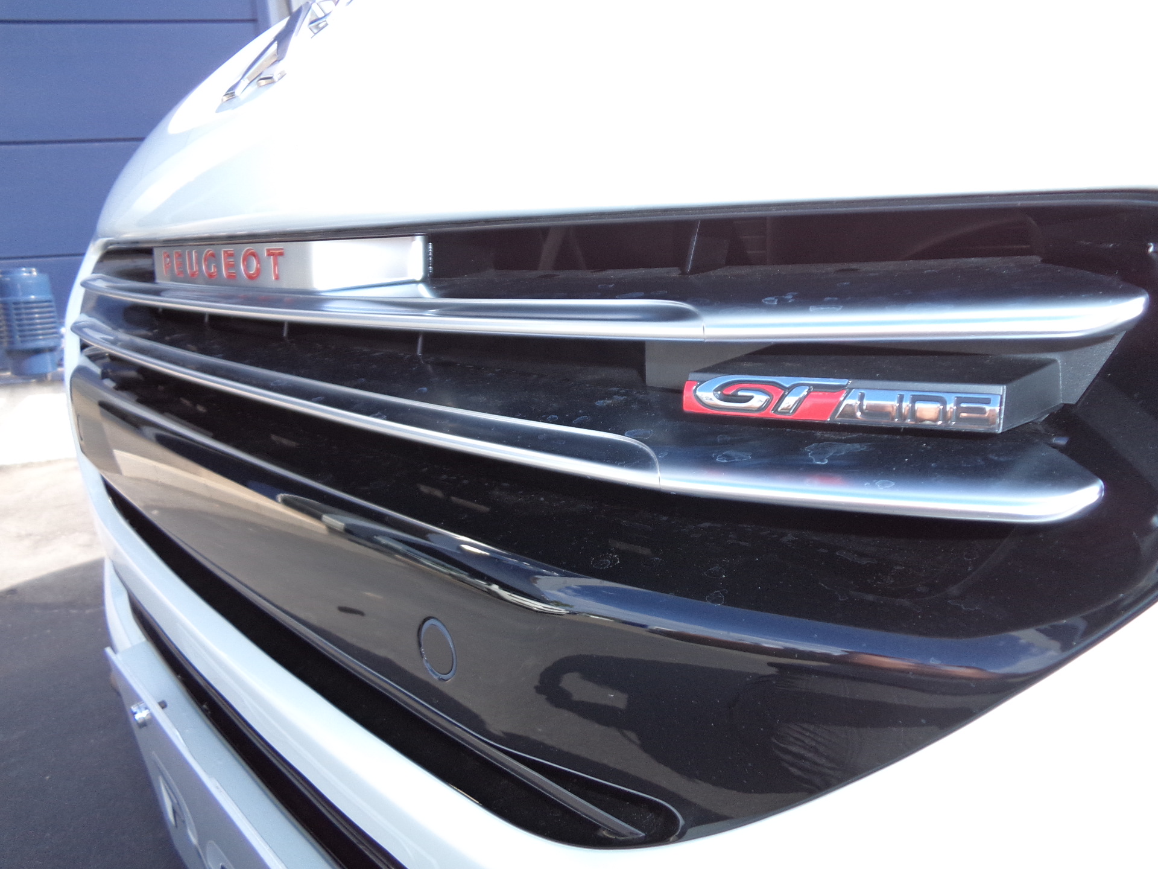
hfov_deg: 67.3
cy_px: 434
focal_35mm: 26
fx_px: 870
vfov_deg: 53.1
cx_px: 579
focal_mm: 4.6
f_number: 3.3
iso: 80
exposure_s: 1/200
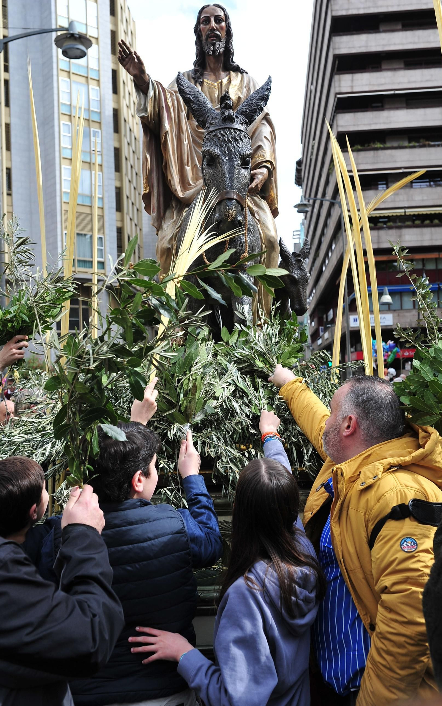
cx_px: 224
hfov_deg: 35.3
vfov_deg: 54.0
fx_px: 694
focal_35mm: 36
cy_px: 355
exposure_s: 1/800
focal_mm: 35
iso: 400
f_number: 5.6
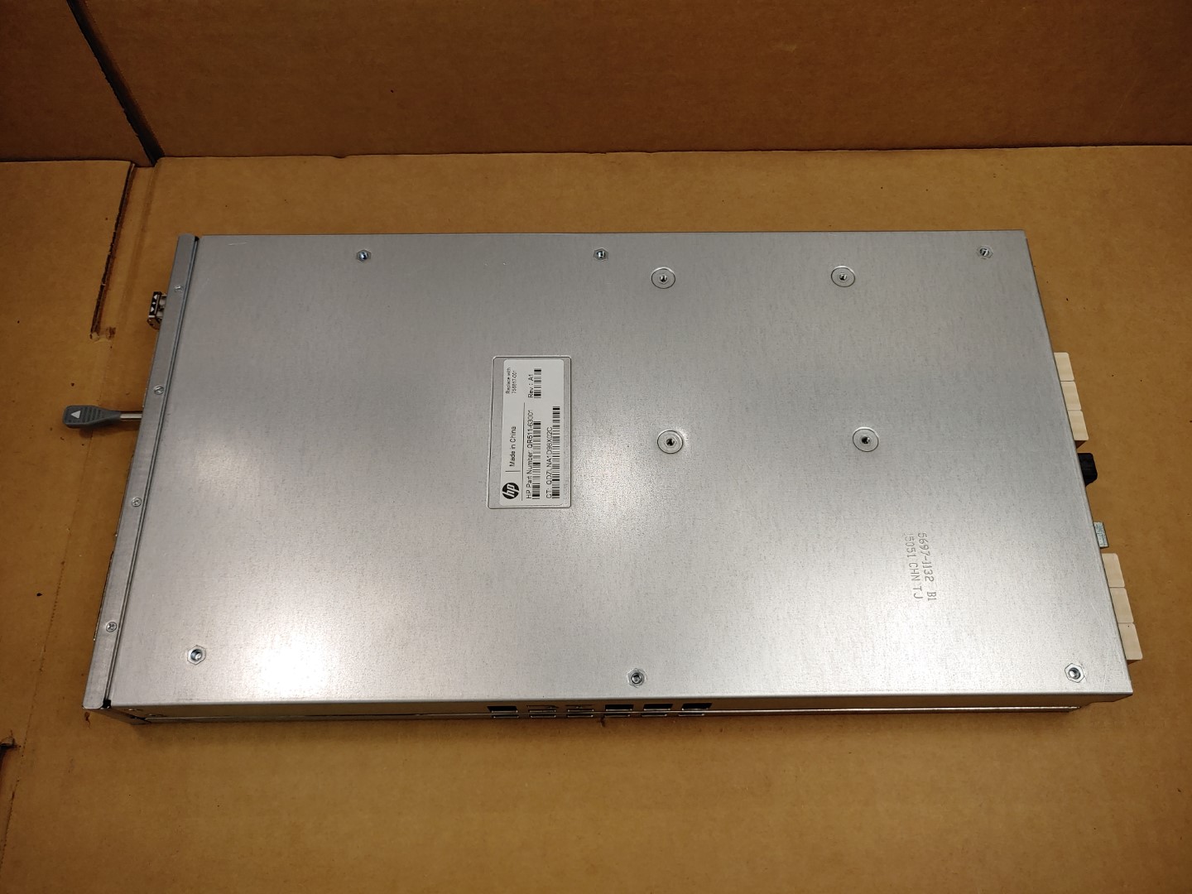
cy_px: 447
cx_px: 596
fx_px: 895
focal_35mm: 26
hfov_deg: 67.3
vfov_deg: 53.1
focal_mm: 4.36
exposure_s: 1/478
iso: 50
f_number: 1.8
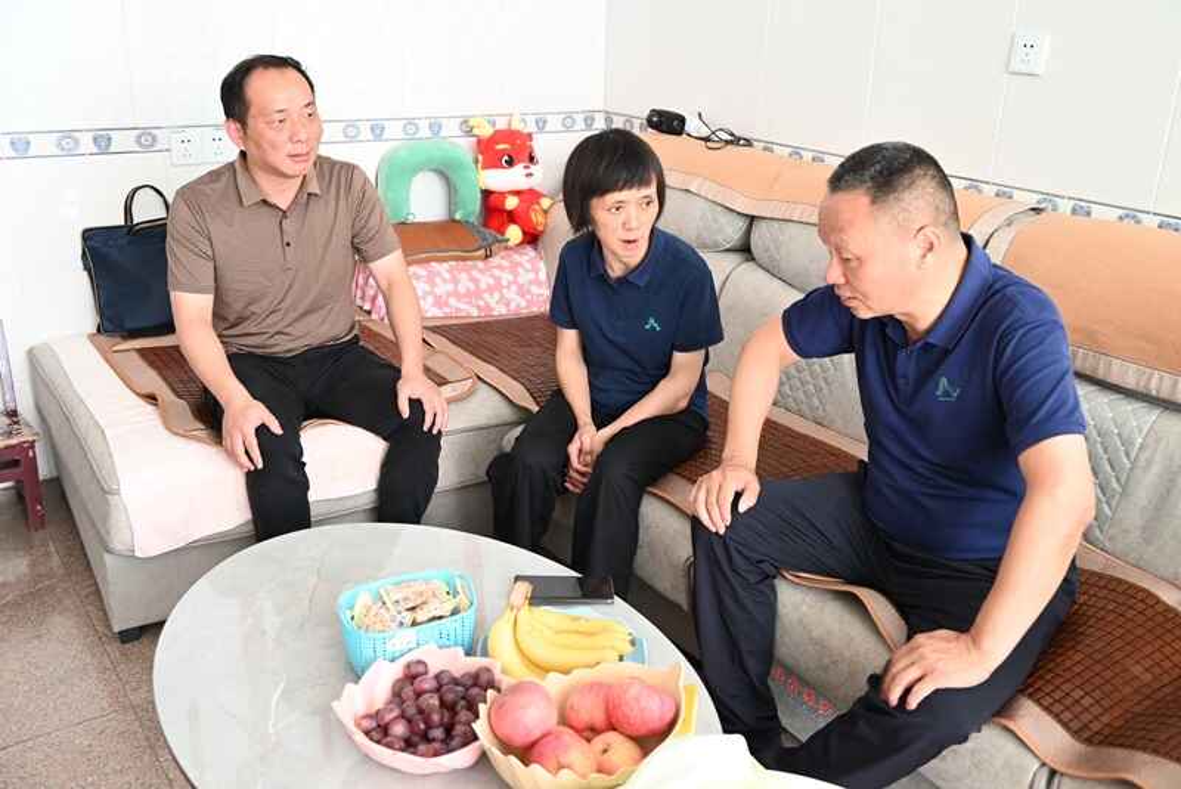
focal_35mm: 33
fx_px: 1083
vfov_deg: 40.0
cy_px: 394
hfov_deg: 57.2
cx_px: 590
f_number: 4.8
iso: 2200
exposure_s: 1/40
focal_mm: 33
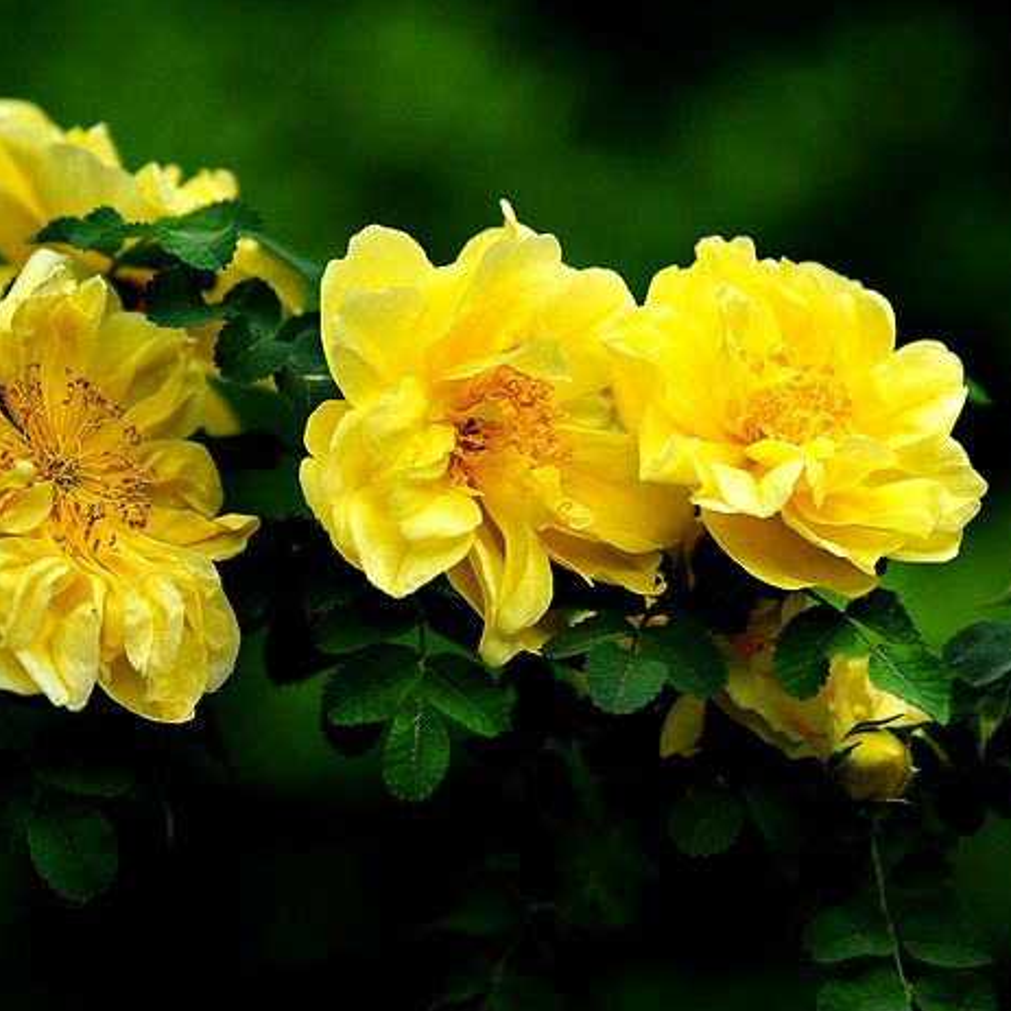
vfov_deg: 6.6
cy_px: 457
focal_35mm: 264
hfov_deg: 6.6
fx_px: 8723
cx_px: 310
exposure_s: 1/500
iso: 800
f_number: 5.6
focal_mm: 180
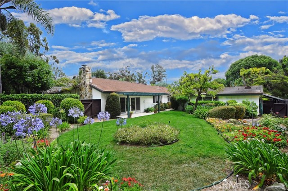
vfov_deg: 77.2
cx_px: 144
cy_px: 96
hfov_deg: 100.5
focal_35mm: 15
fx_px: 120
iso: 320
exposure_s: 1/200
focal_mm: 10
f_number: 14
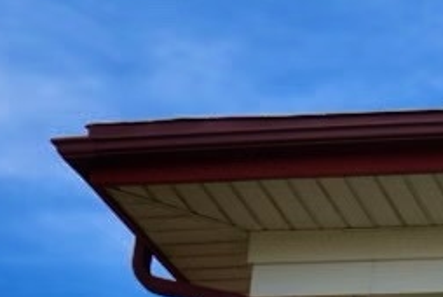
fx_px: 2353
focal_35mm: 191
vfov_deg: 6.6
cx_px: 916
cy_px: 860
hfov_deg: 9.9
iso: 100
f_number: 4.5
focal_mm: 30
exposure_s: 1/640
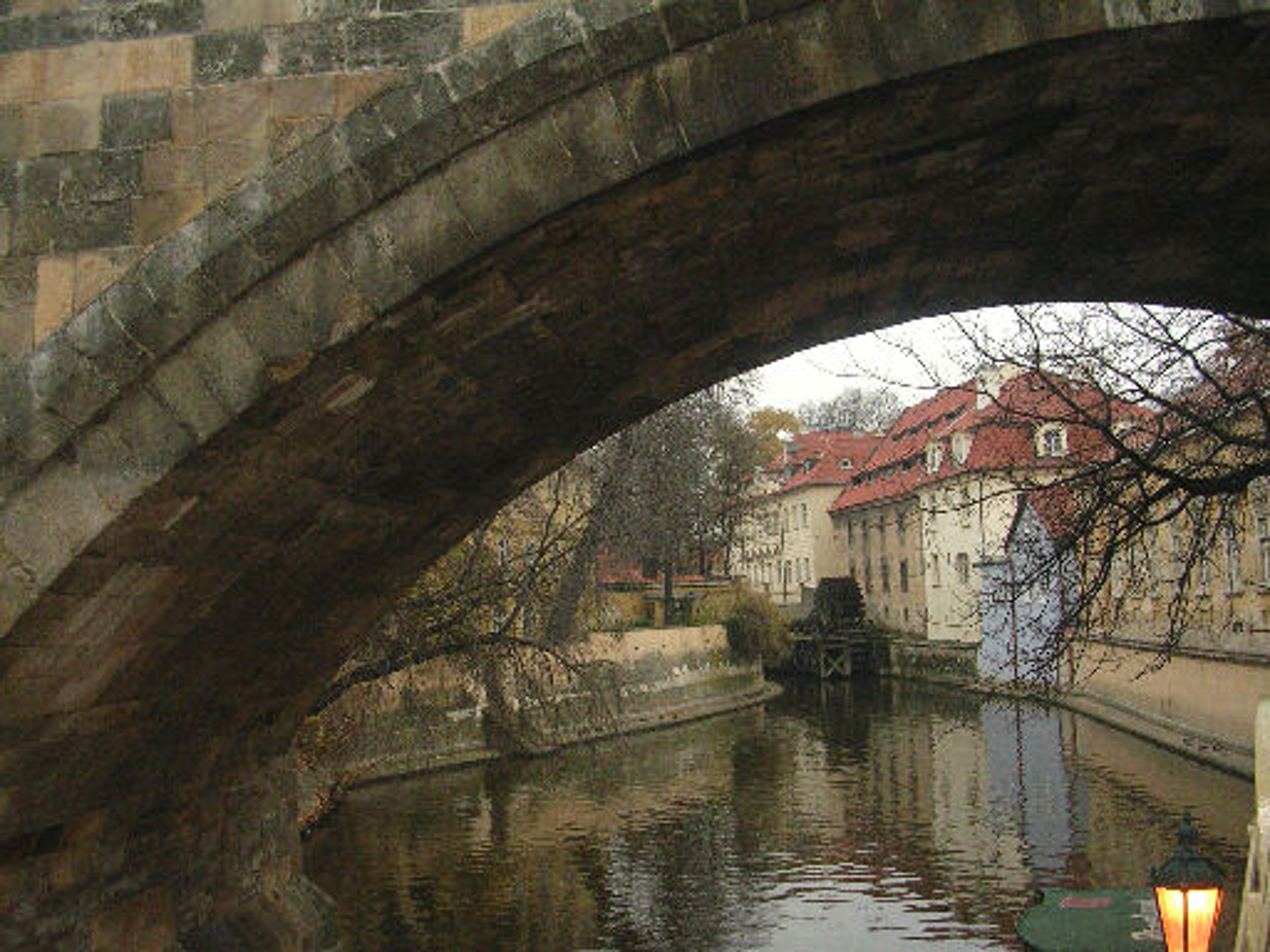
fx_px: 1394
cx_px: 635
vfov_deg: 37.7
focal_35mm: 38
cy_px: 476
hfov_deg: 49.0
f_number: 2.8
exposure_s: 1/60.1
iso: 174
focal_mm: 5.8
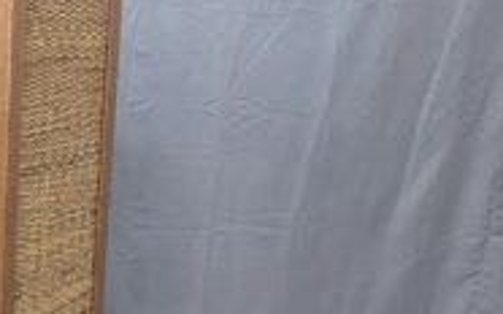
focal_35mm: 74
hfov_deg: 26.0
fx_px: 1014
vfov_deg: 16.9
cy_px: 367
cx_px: -30
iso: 160
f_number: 1.8
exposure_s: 1/60
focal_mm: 4.25
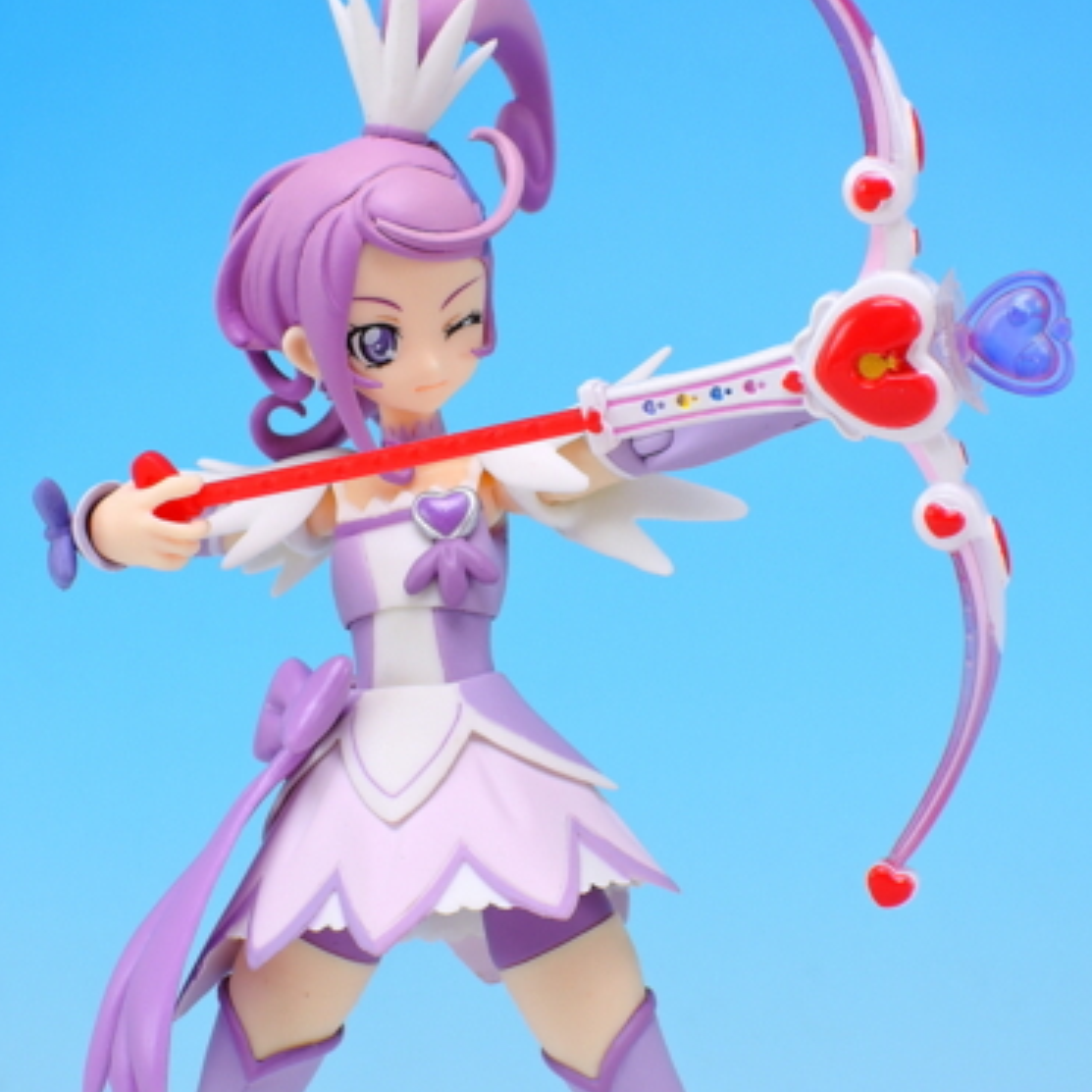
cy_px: 506
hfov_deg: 12.2
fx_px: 5104
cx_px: 546
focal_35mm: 143
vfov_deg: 12.2
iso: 80
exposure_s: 1/2
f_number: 7.1
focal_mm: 25.5
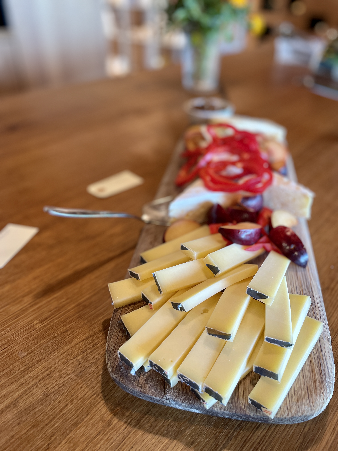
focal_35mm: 26
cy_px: 226
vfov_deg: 67.3
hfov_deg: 53.1
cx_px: 169
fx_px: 338
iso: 125
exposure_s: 1/71
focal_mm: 4.2
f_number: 1.6
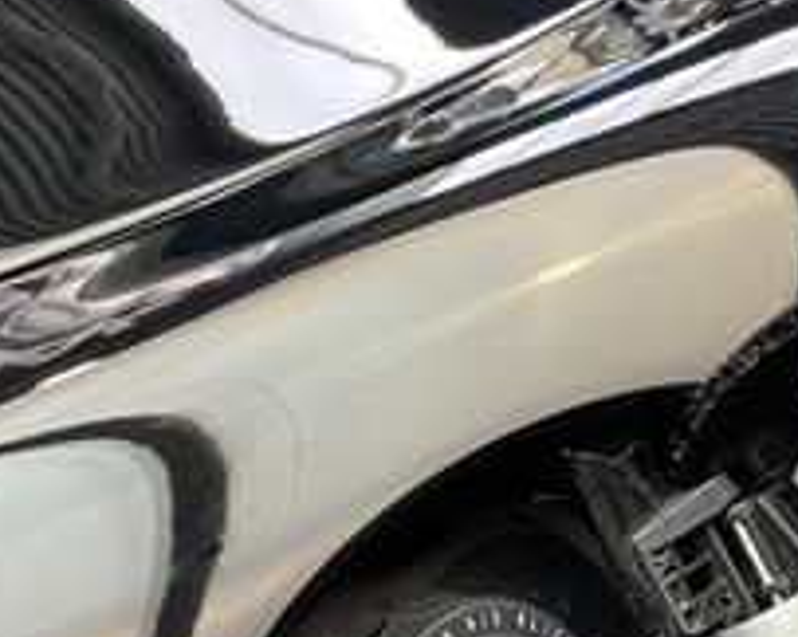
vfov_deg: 15.4
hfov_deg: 19.7
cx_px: 664
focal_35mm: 96
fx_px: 2265
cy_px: 755
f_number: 1.6
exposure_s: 1/50
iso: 200
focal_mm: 4.2
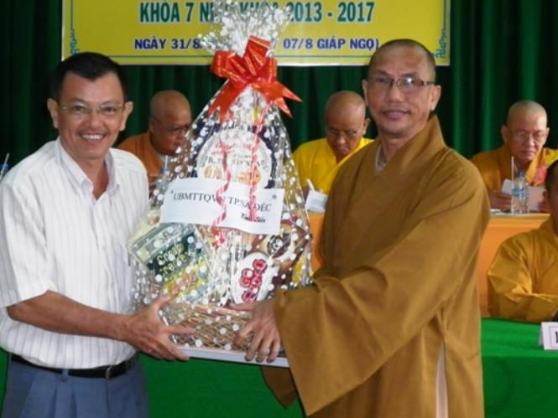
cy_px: 149
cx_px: 242
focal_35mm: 77
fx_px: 1241
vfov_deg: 19.1
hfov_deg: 25.3
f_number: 3.8
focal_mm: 9
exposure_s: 1/50
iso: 160
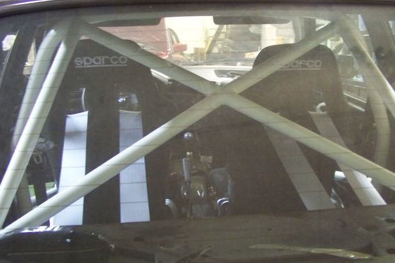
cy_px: 128
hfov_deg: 43.5
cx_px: 216
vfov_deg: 29.9
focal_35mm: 45
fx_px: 494
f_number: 2.8
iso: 400
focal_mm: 6.3
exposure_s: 1/5
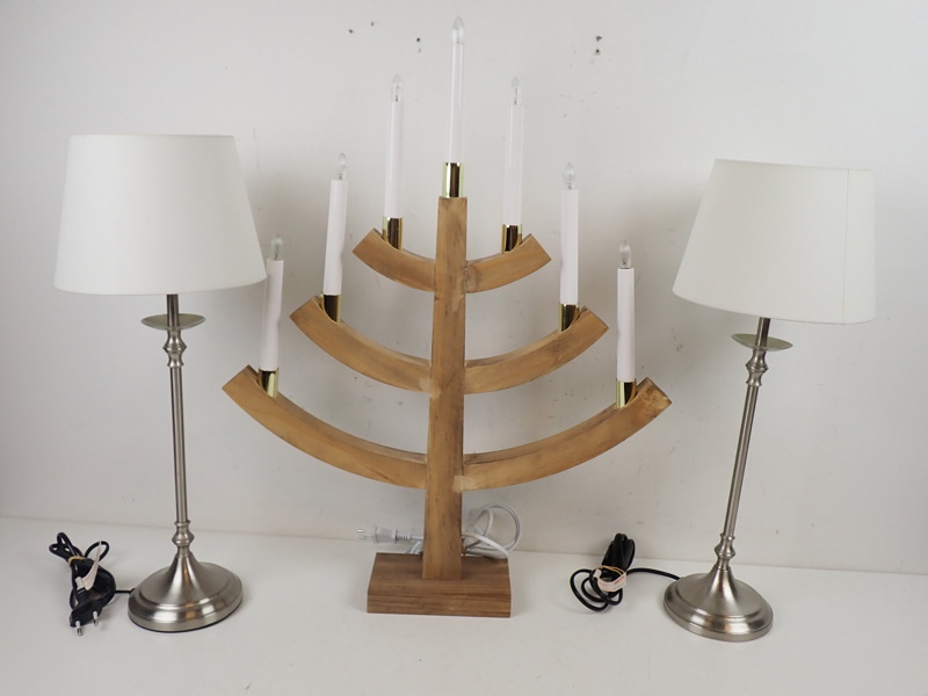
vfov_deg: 46.8
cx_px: 464
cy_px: 348
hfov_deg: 60.0
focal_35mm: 30
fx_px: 804
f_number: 2.3
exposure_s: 1/125
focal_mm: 5.4
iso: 160
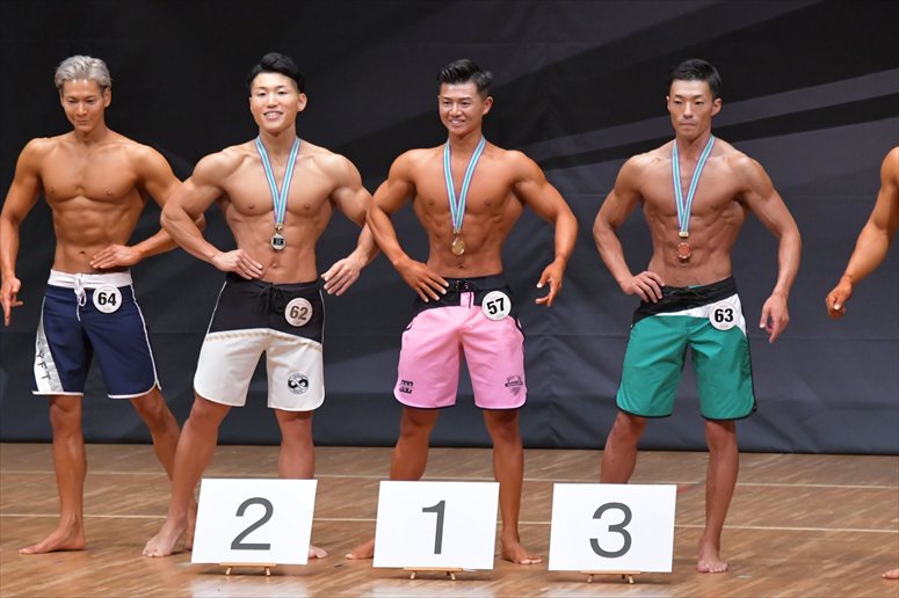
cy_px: 299
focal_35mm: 270
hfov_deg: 7.6
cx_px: 450
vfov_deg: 5.1
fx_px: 6739
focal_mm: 180
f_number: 5.6
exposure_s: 1/400
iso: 6400
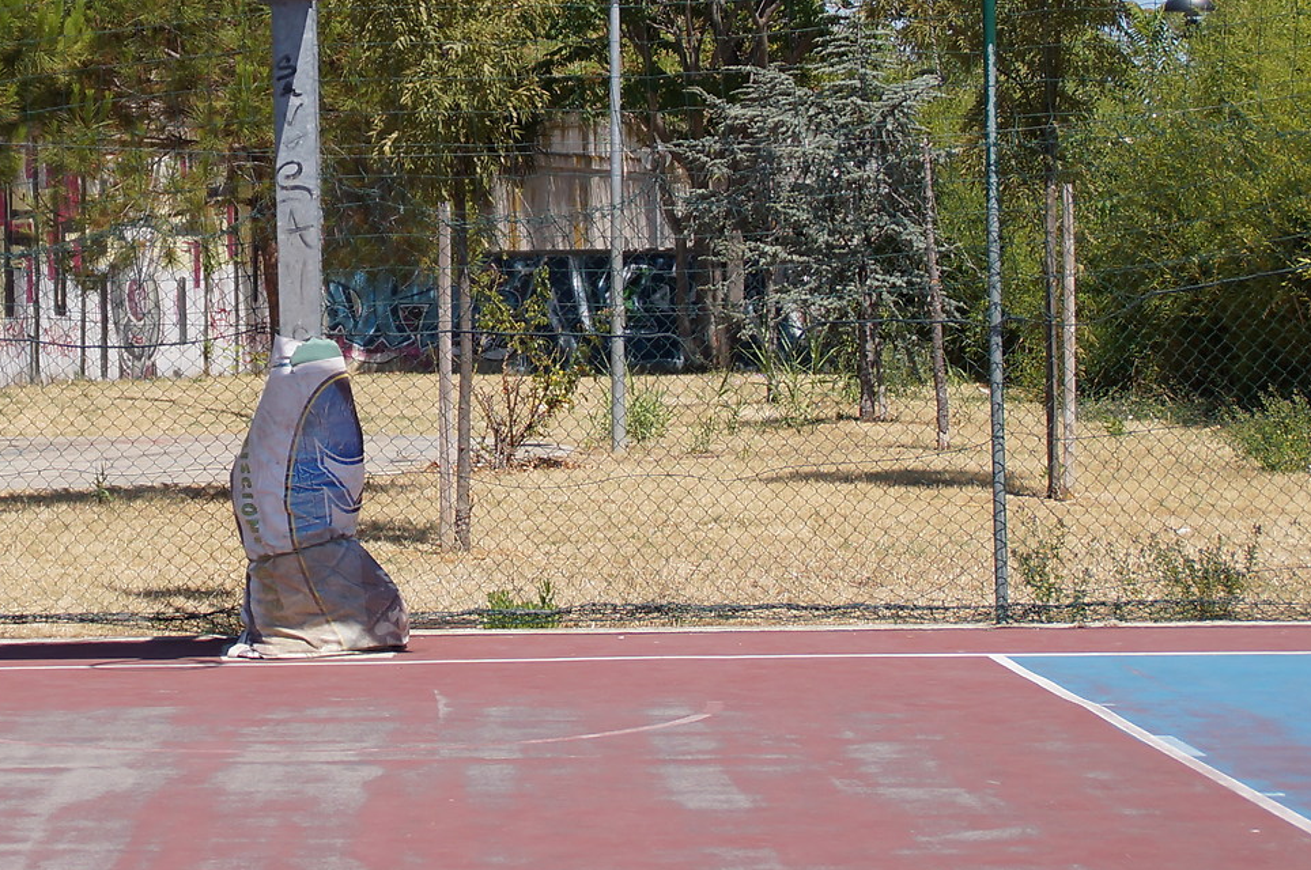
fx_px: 4073
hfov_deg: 18.1
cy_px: 272
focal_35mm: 112
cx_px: 241
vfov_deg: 12.2
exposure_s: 1/1250
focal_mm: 30
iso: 100
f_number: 4
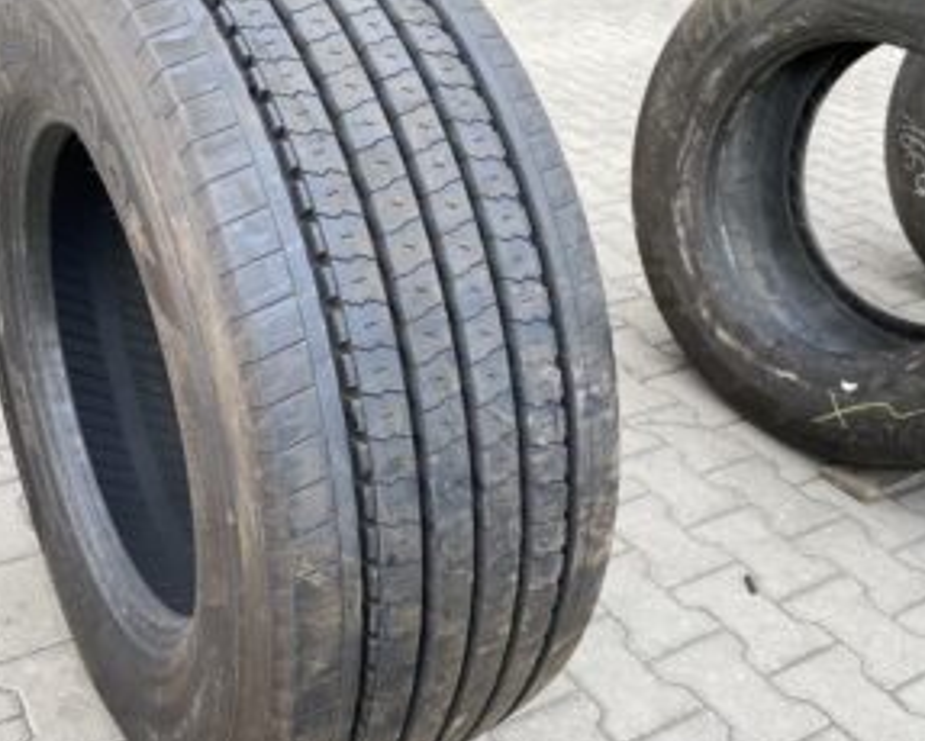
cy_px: 356
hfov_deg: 47.6
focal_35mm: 38
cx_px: 364
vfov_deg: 39.2
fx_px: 1041
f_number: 1.8
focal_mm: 4.25
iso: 32
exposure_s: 1/158
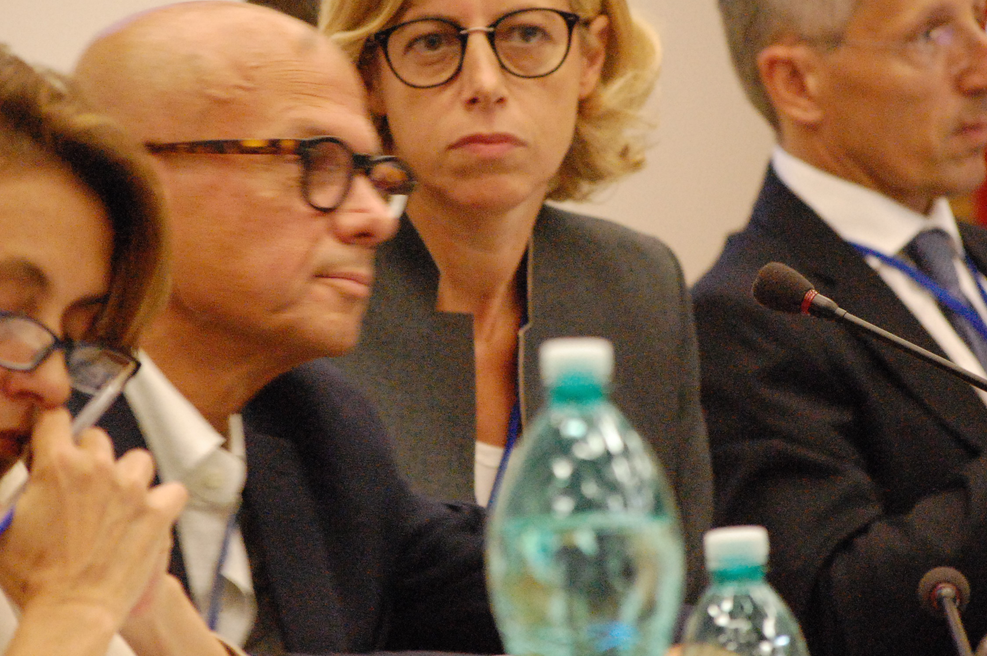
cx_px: 493
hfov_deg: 6.4
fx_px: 8821
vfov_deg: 4.3
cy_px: 247
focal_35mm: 322
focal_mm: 160
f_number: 5.3
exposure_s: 1/30
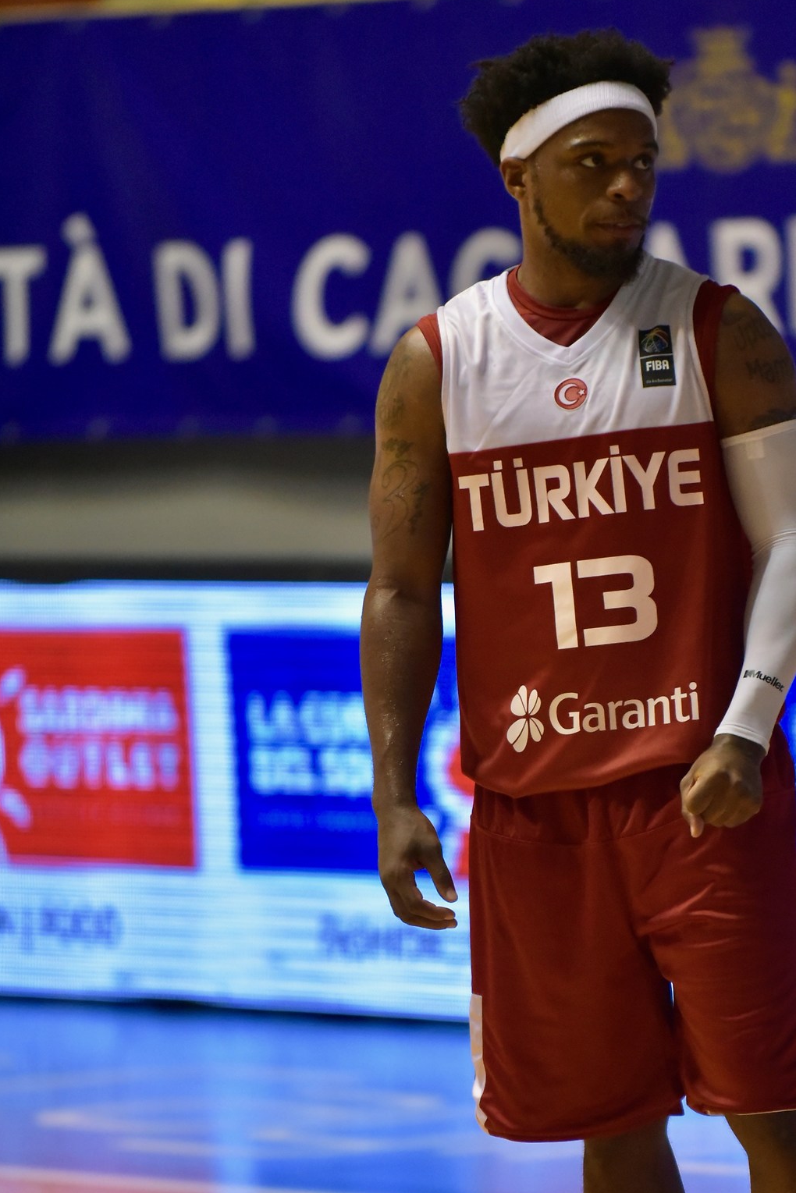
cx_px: 622
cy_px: 663
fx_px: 10409
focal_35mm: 314
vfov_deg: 6.6
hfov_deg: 4.4
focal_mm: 200
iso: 4500
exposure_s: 1/1000
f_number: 2.8
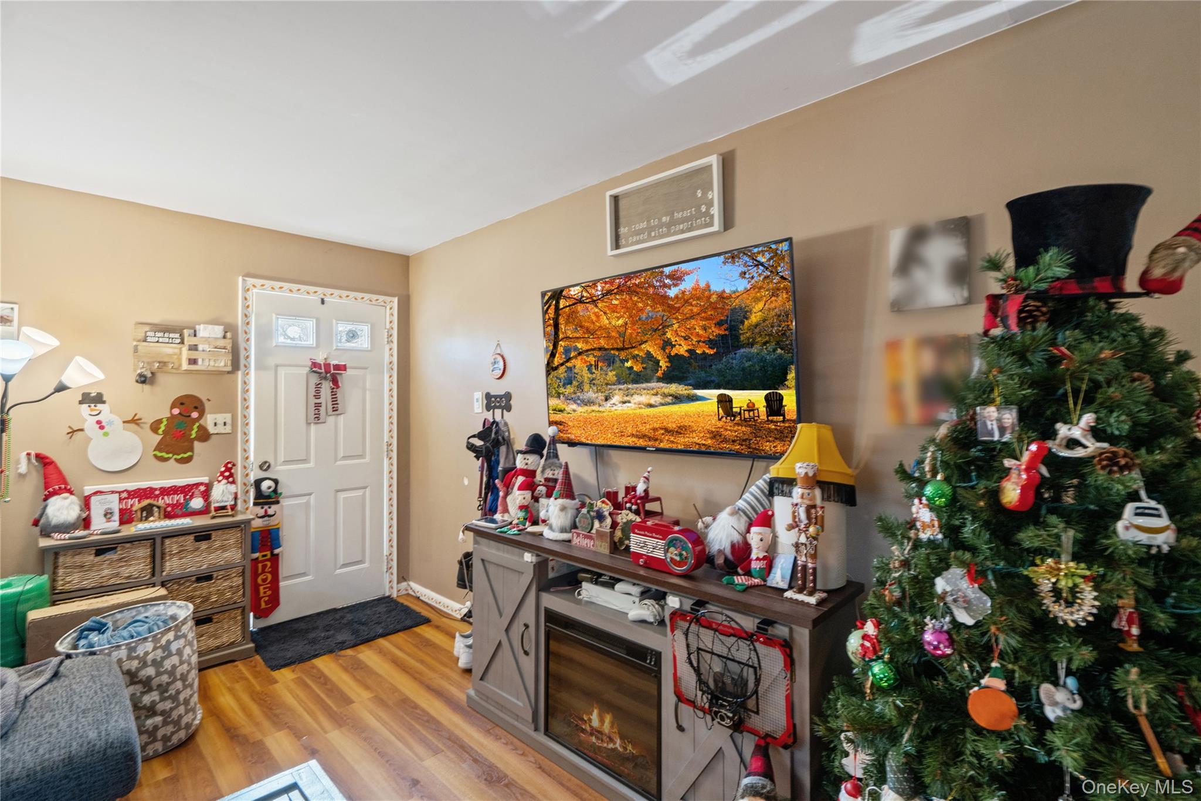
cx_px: 600
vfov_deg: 73.7
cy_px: 400
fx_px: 534
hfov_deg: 96.7
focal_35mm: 16
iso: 800
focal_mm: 16
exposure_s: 1/10
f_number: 6.3
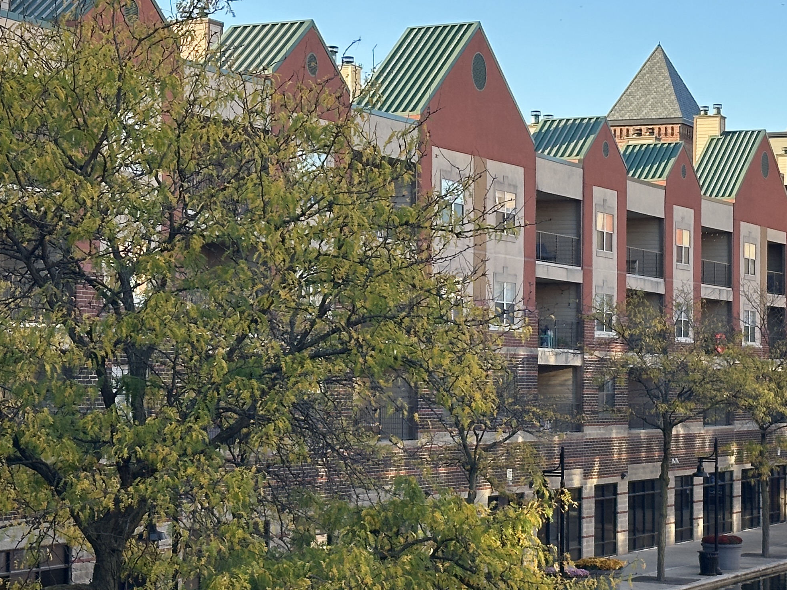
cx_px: 524
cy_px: 309
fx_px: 2228
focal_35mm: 98
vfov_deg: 15.1
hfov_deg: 20.0
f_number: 1.78
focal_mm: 6.86
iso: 64
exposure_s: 1/1085
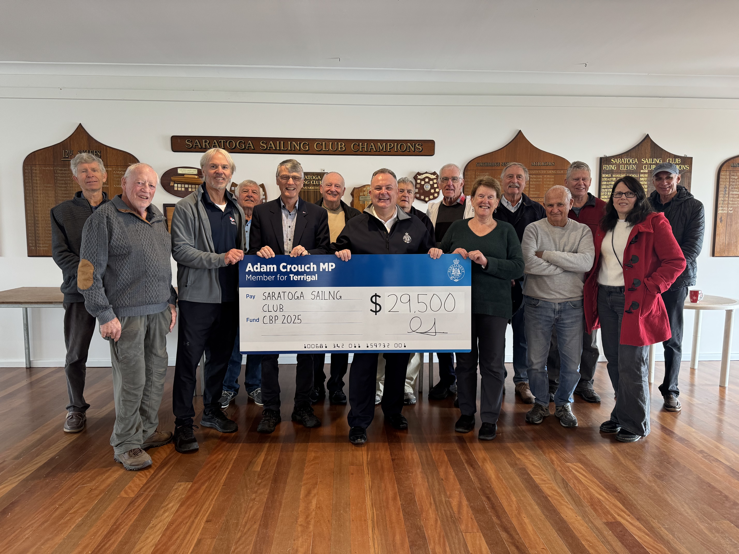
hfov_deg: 71.6
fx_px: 512
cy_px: 277
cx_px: 370
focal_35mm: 24
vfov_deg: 56.8
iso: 250
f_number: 1.78
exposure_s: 1/50
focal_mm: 6.76
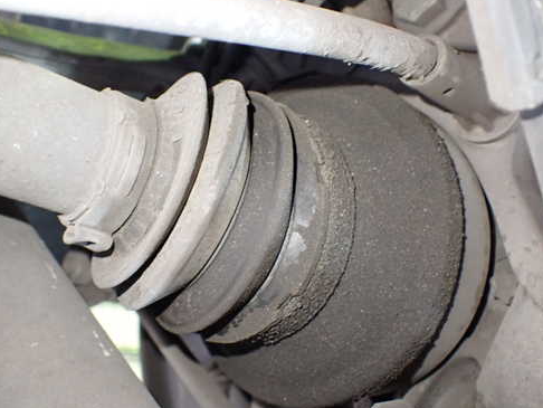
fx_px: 581
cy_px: 199
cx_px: 240
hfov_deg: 50.0
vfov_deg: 38.7
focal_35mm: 37
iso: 800
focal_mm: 5.4
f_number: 2.3
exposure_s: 1/30
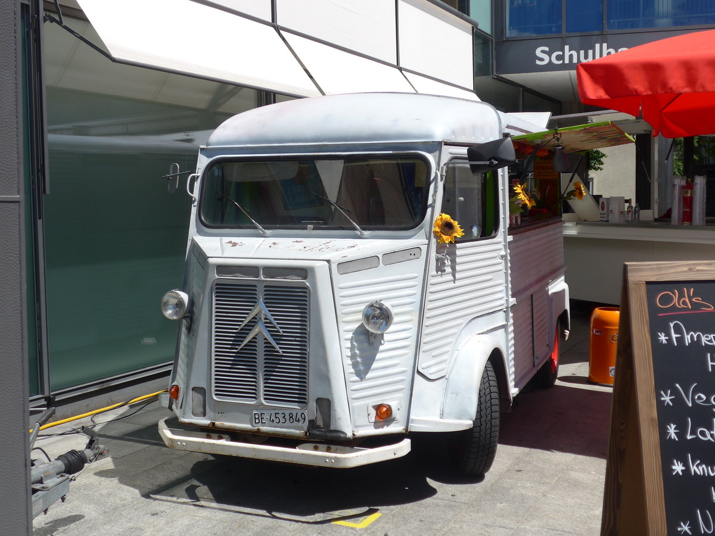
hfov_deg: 42.9
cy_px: 268
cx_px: 358
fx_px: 909
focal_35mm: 44
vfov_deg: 32.9
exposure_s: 1/2000
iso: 80
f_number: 2.8
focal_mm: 9
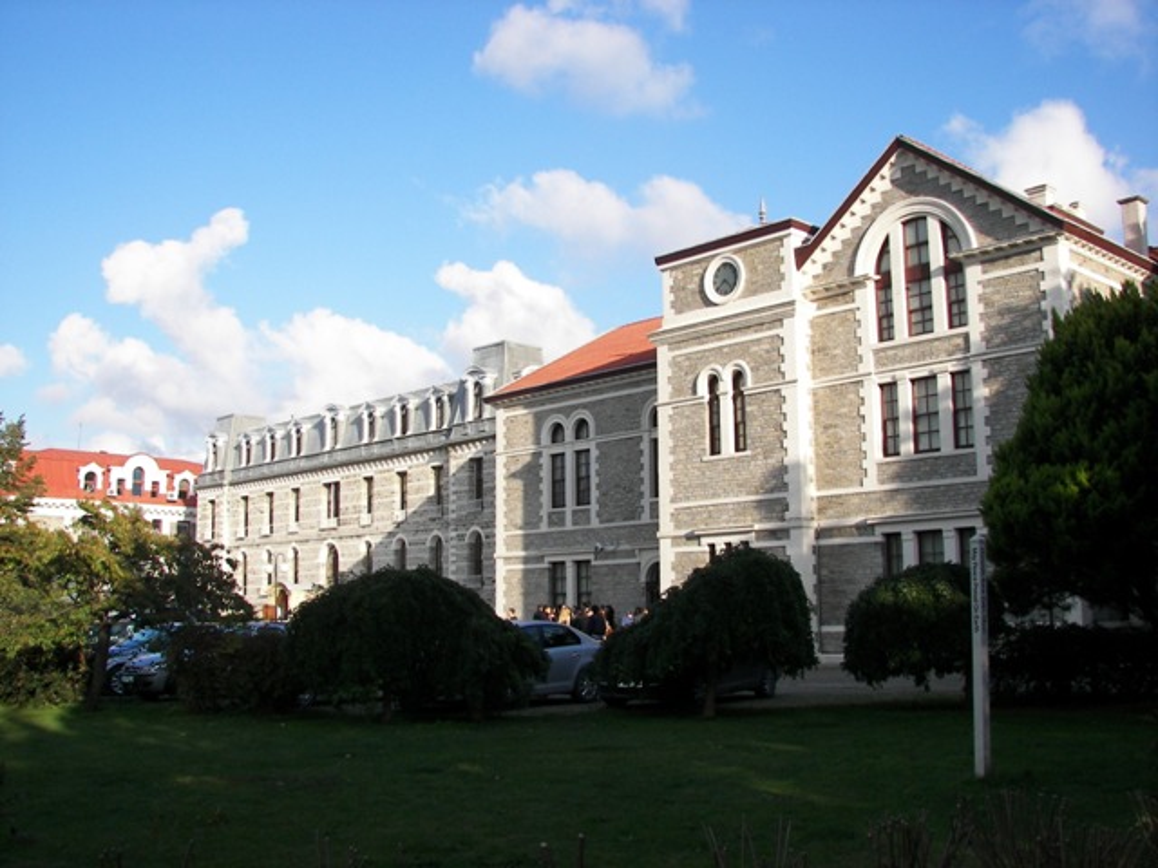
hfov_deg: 51.4
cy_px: 434
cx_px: 579
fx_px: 1204
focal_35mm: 36
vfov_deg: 39.7
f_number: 2.8
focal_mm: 6
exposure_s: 1/500
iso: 50
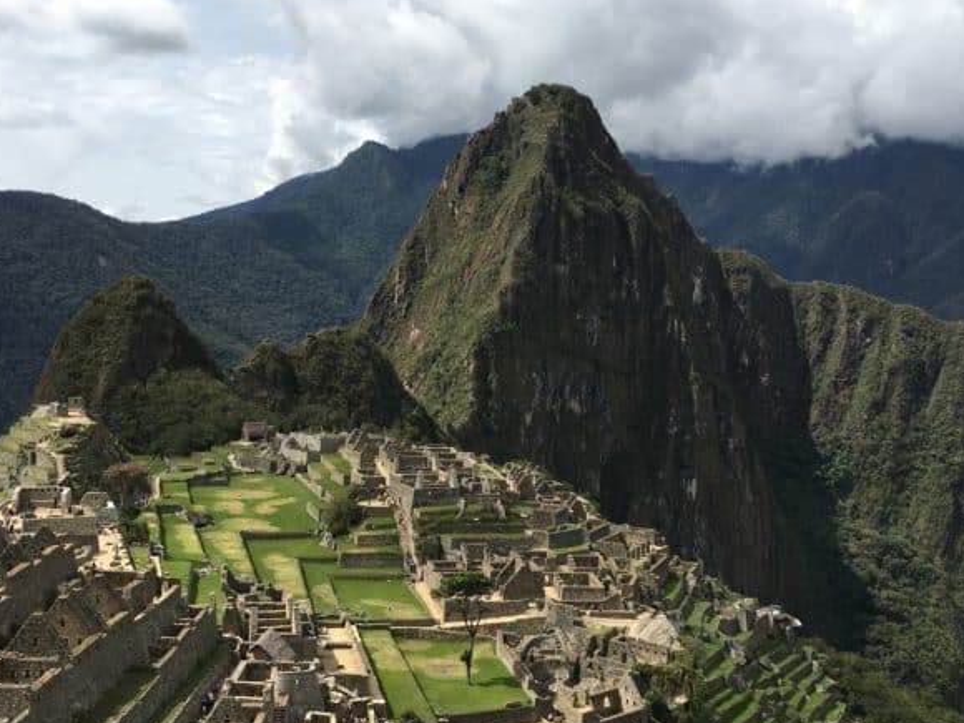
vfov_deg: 35.8
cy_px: 432
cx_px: 494
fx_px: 1114
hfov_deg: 46.8
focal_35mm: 40
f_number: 2.2
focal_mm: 4.15
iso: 25
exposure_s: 1/1876
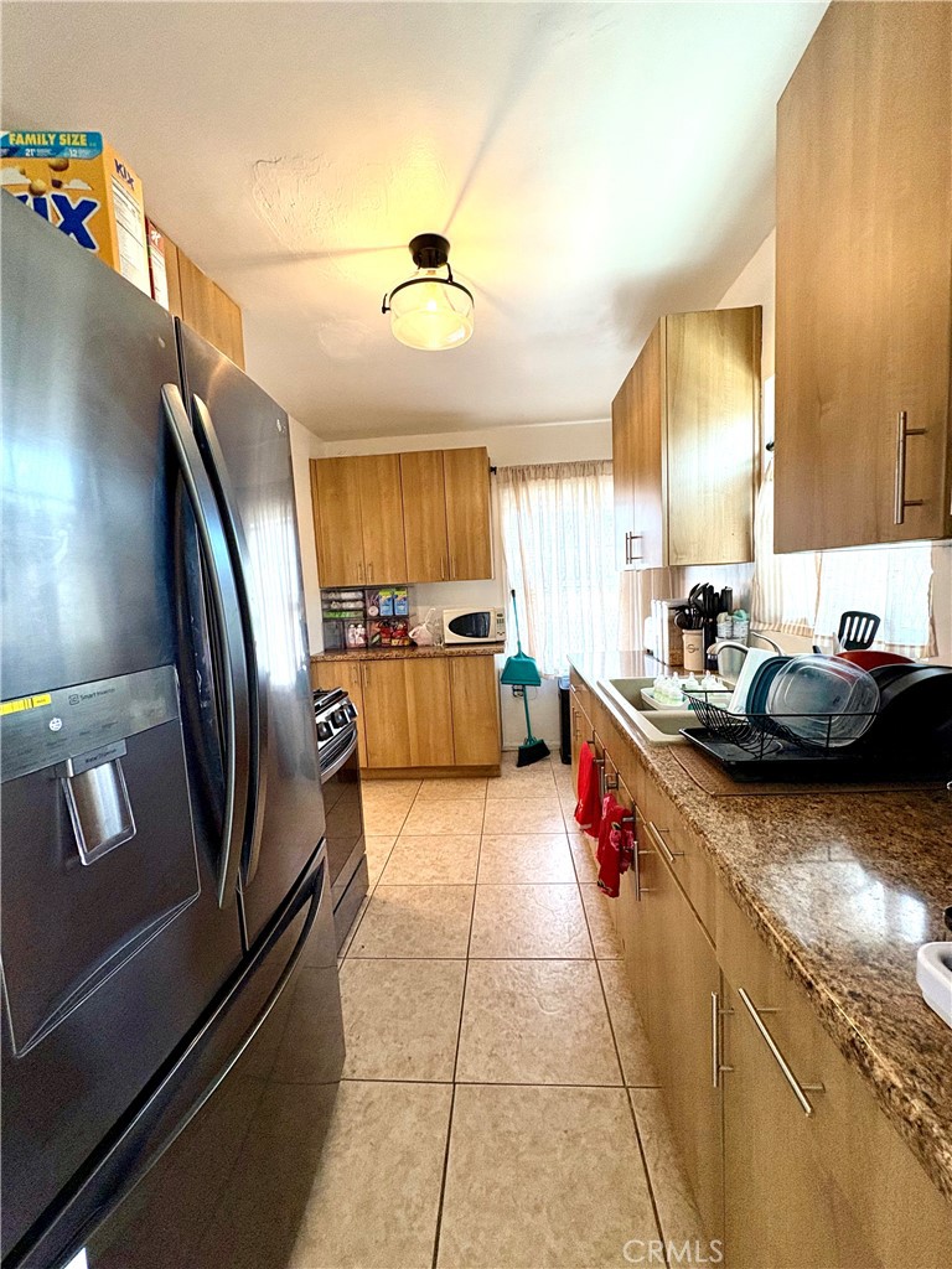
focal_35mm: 14
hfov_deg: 85.7
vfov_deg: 102.1
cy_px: 634
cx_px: 476
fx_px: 513
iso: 250
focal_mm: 2.22
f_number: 2.2
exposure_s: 1/60
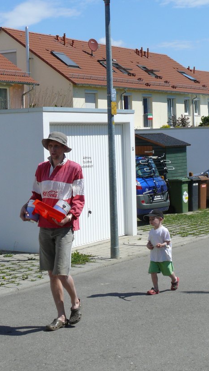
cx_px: 103
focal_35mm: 74
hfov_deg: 16.3
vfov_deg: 28.5
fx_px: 728
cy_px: 153
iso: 100
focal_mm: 10.4
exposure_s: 1/500
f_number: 6.3
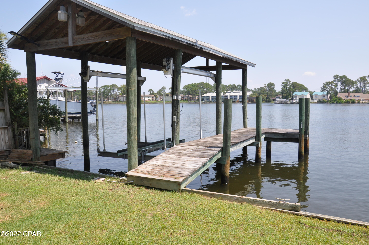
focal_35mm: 32
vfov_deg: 41.6
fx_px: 322
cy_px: 122
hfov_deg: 59.6
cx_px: 184
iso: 400
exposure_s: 1/400
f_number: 10
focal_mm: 21
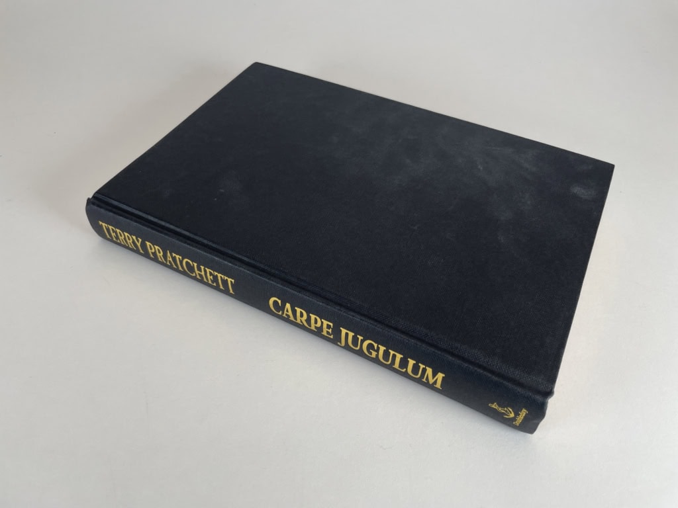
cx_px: 339
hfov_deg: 67.3
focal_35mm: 26
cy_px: 254
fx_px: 509
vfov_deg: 53.1
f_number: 1.6
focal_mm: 4.2
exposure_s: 1/121
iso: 40
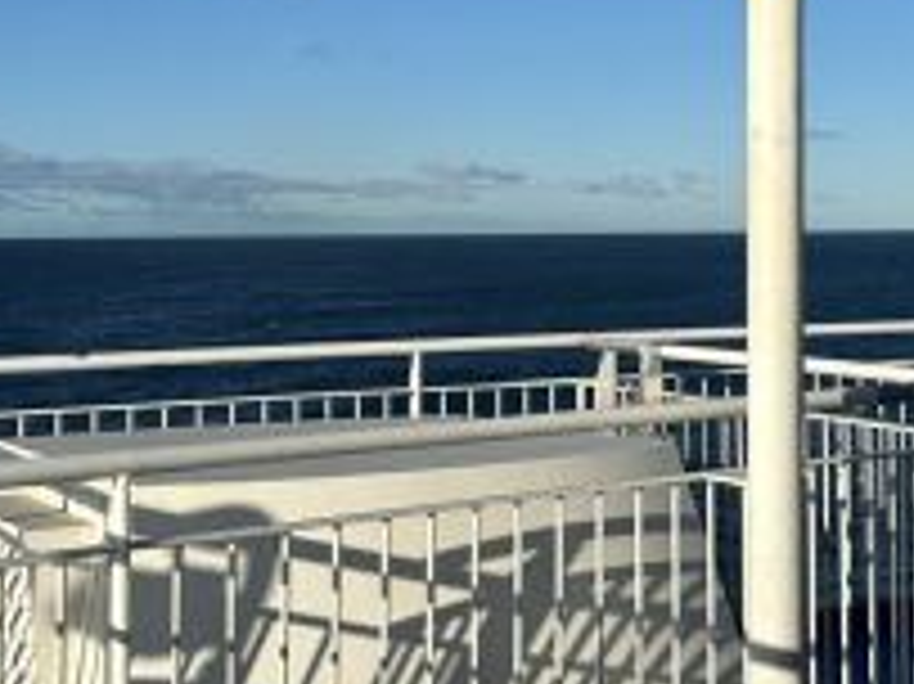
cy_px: 225
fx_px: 1874
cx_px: 734
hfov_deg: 26.9
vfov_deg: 20.6
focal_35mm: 71
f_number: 1.78
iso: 80
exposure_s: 1/8197
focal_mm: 6.86
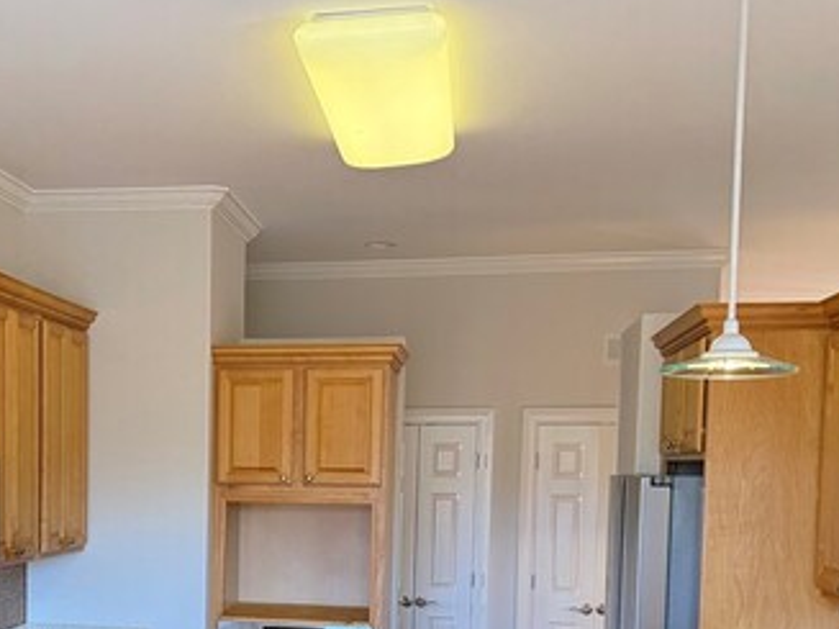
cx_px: 221
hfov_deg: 39.5
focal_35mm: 47
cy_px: 555
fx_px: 1139
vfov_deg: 29.7
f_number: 1.78
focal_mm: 6.76
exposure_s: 1/120
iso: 400
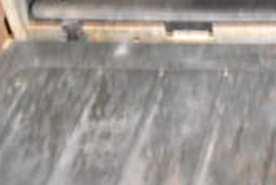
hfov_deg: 19.3
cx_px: 386
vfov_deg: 13.4
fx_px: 730
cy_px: -113
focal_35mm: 95
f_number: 3.5
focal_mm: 18
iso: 3200
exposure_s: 1/10
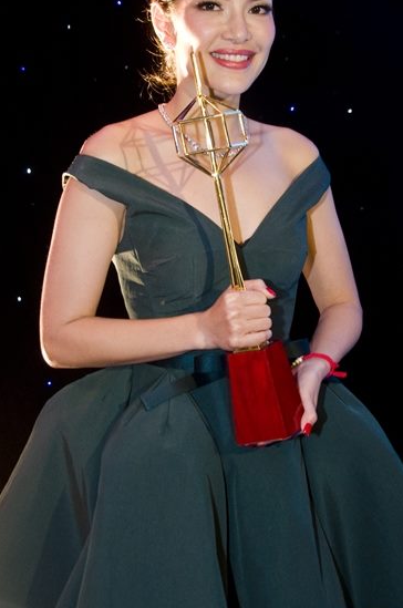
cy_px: 254
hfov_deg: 22.6
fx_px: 1006
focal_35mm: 60
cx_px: 223
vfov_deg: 33.5
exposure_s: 1/80
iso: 1000
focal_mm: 29
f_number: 5.6
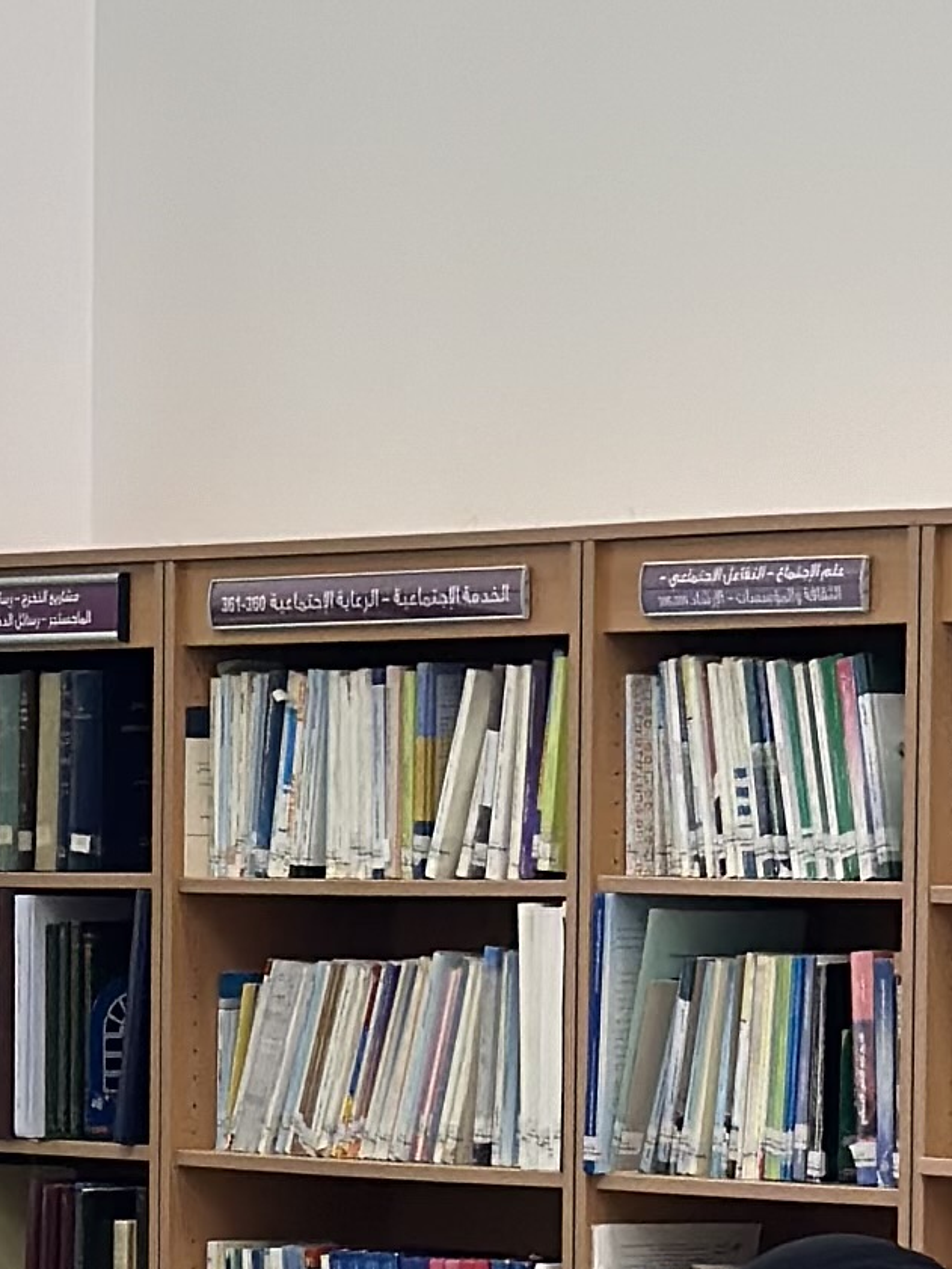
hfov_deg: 6.4
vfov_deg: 8.6
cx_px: -284
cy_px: 1231
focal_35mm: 230
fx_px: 8432
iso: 64
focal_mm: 6.86
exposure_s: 1/60
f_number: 1.78
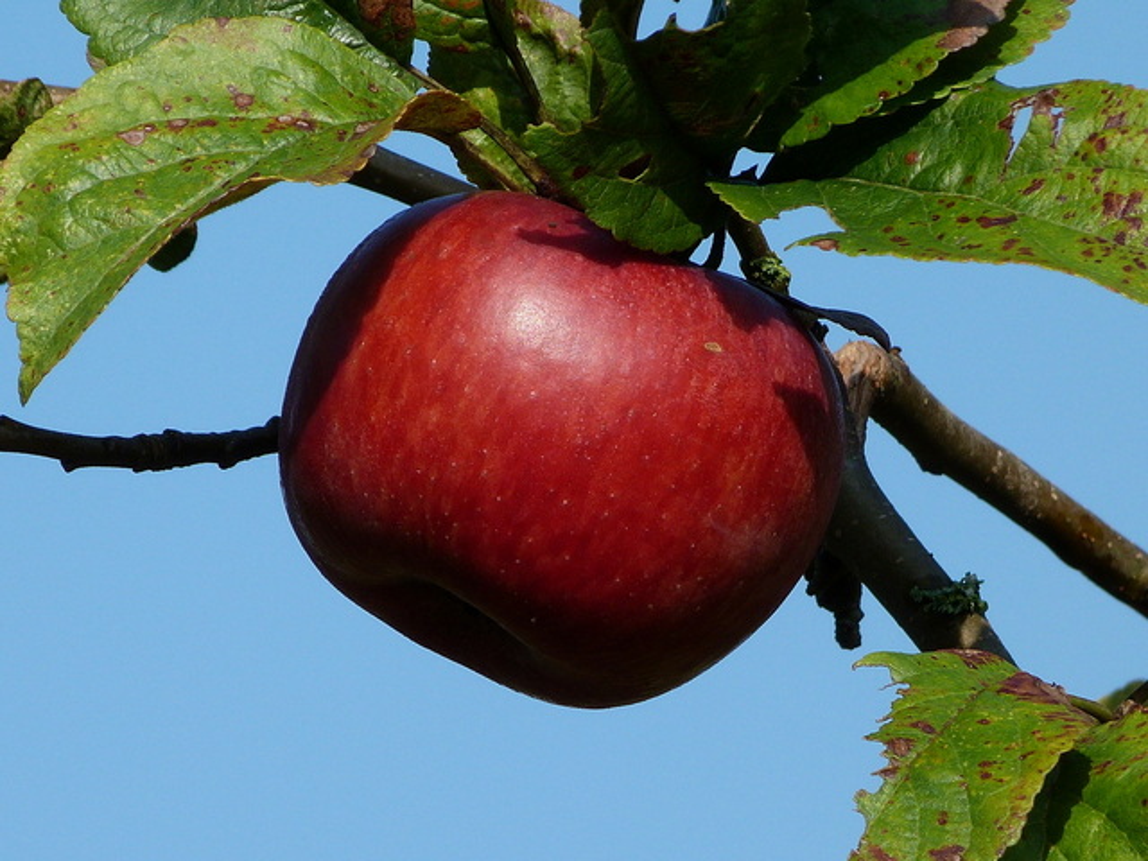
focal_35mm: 710
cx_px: 574
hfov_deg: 2.8
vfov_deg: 2.1
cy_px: 430
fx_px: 23546
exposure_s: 1/320
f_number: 5.6
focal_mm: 108
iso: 80
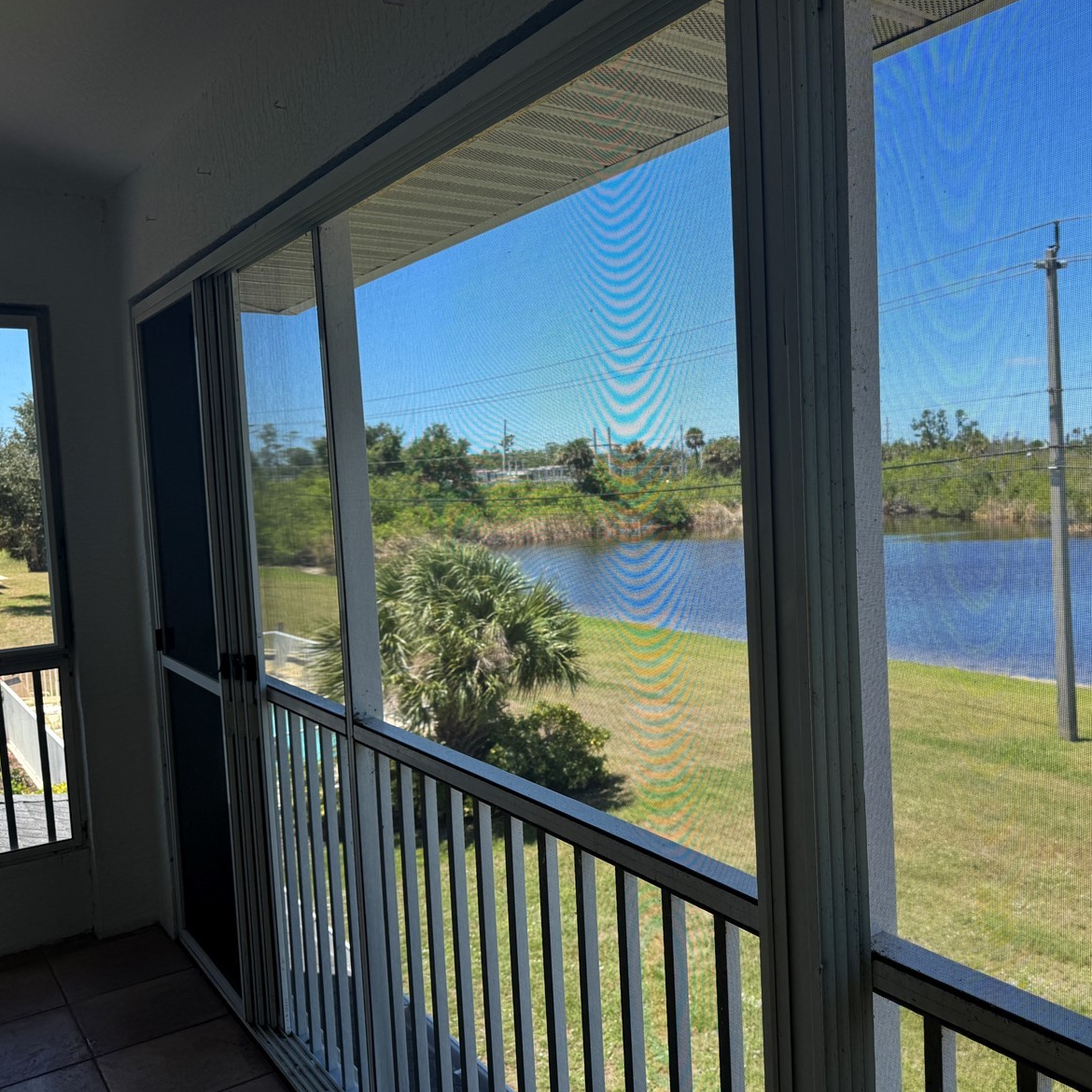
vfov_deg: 55.6
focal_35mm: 29
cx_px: 695
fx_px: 1035
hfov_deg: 54.9
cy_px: 539
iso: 80
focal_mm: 6.76
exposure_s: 1/1721
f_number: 1.78
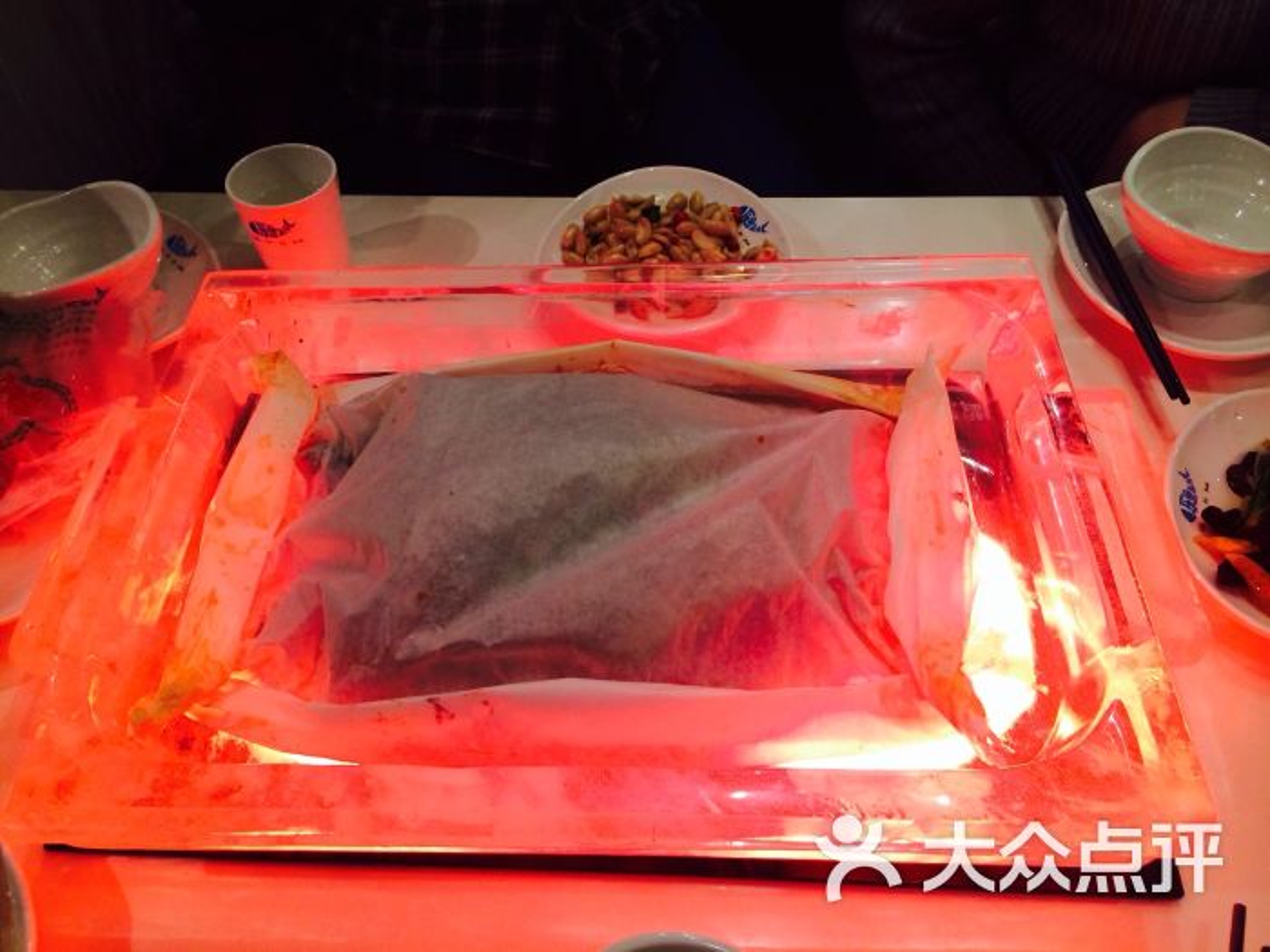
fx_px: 1101
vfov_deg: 46.8
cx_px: 635
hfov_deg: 60.0
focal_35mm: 30
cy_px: 476
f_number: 2.2
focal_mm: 4.12
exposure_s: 1/30
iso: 80
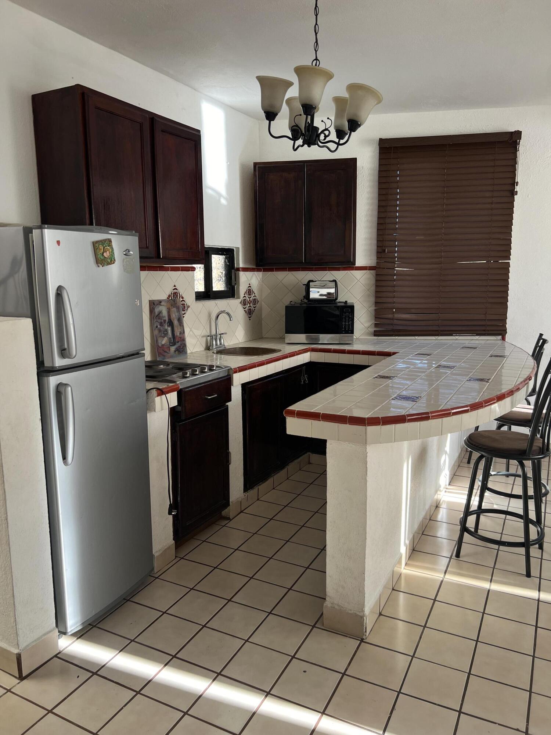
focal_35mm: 26
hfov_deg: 53.1
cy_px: 368
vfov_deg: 67.3
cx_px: 276
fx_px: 552
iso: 50
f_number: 1.5
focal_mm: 5.7
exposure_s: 1/121
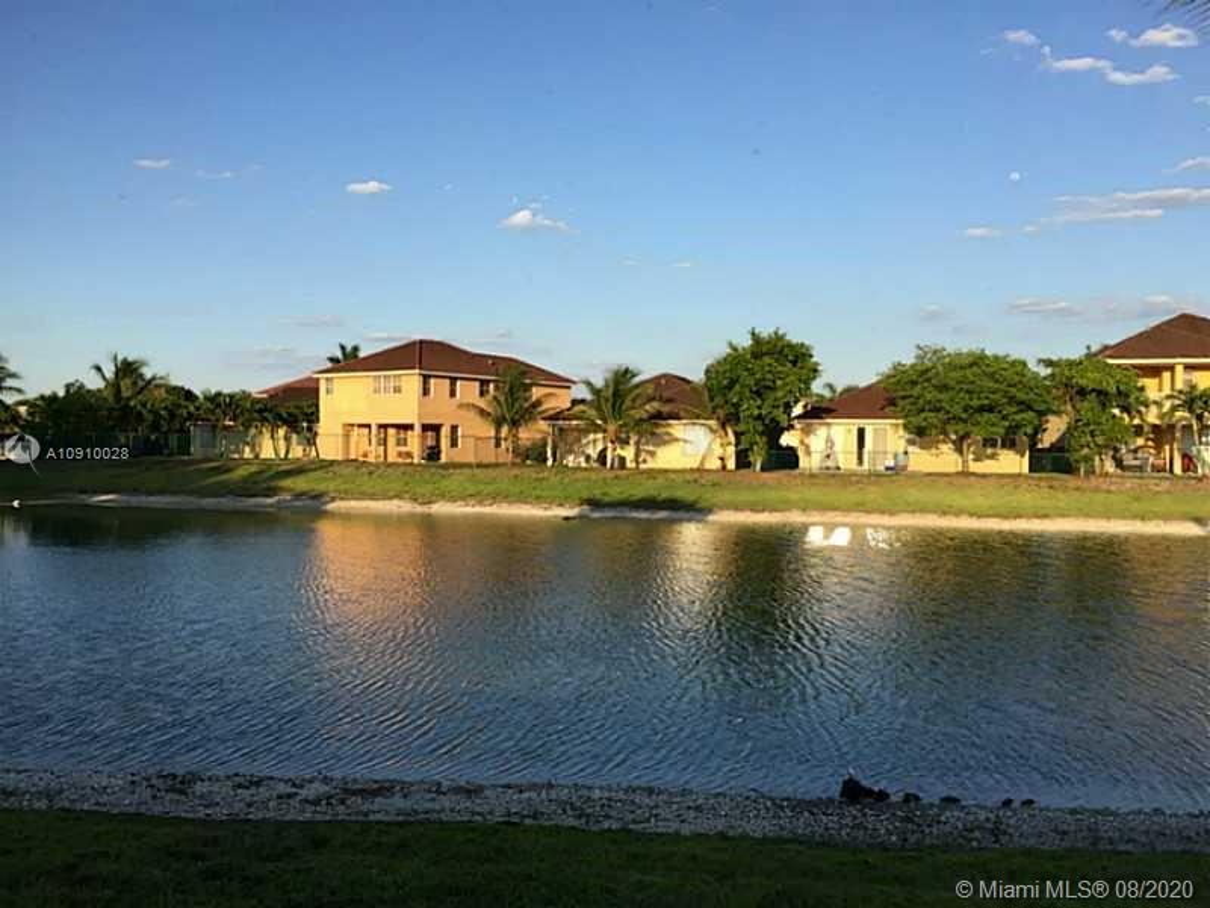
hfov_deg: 61.7
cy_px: 454
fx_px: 1014
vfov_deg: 48.2
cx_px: 605
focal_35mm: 29
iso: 32
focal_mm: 4.15
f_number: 2.2
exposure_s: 1/1068
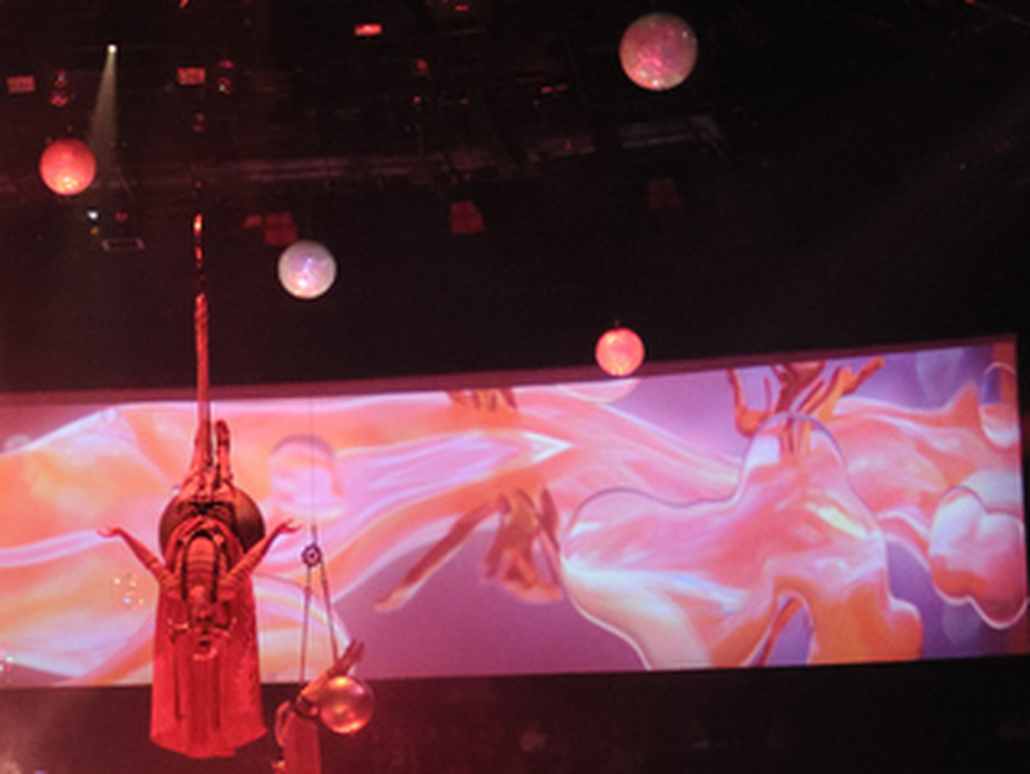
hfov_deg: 24.7
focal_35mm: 77
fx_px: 2293
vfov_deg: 18.9
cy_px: 640
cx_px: 146
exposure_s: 1/30
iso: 1600
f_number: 2.5
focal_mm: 7.5
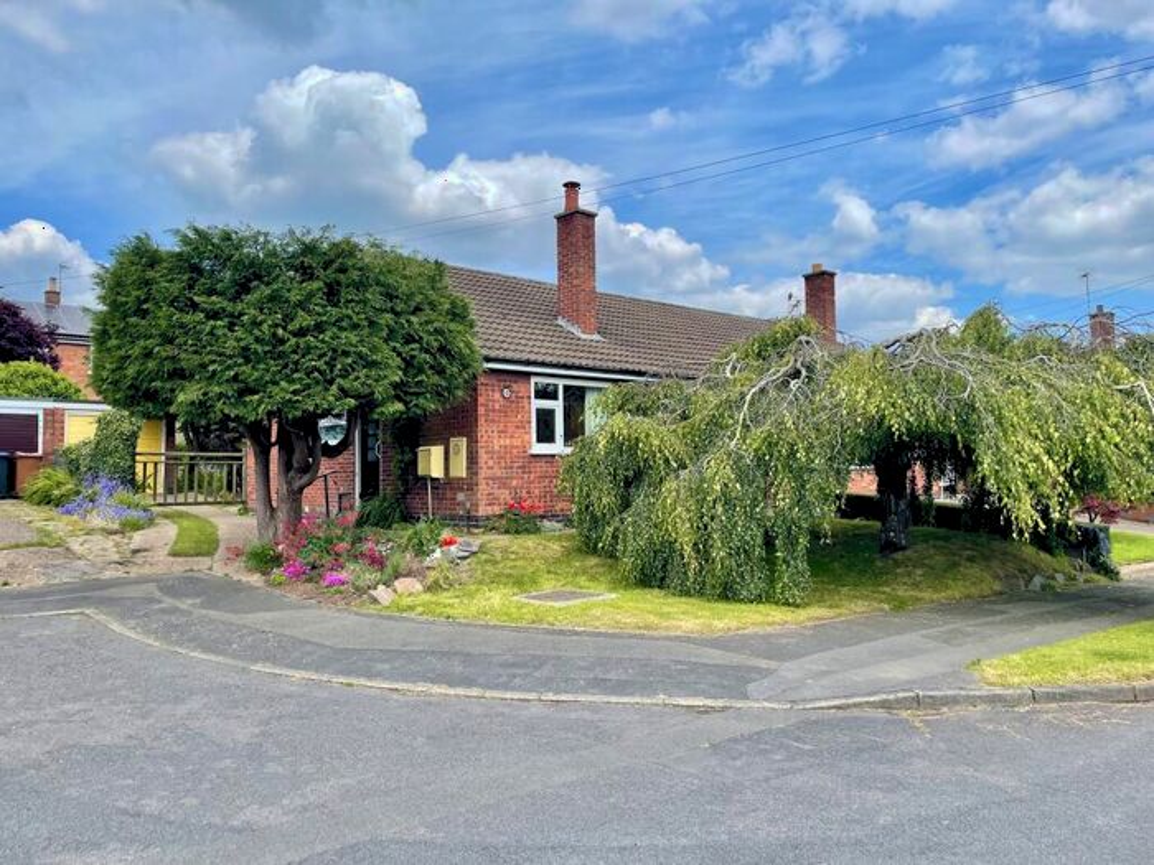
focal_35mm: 26
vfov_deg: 53.1
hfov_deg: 67.3
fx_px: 867
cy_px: 432
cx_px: 577
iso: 32
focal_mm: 4.2
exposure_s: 1/3040
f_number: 1.6
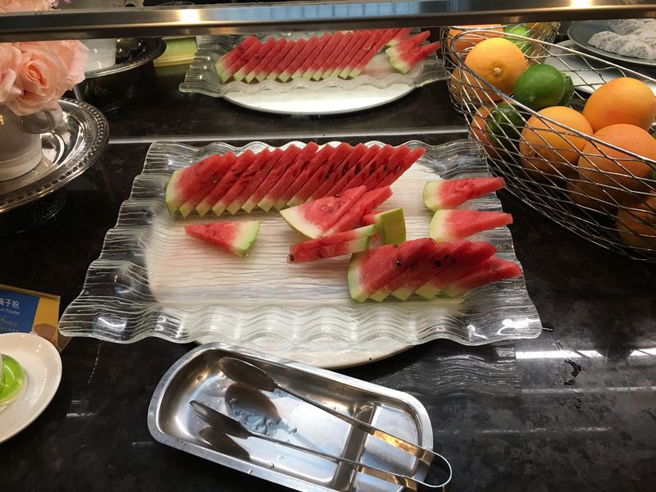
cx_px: 328
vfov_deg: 48.2
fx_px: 550
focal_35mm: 29
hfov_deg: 61.7
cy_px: 246
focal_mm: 4.15
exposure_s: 1/30
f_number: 2.2
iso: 40
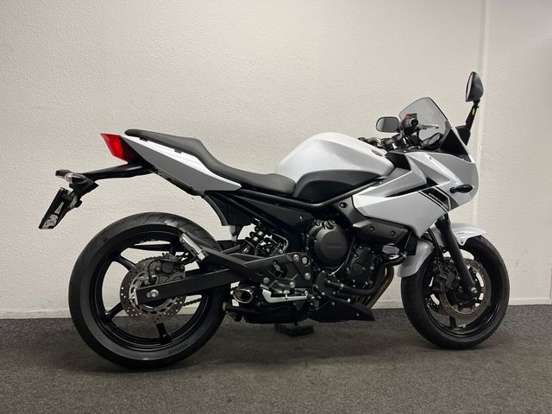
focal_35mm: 26
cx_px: 276
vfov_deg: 53.1
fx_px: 415
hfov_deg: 67.3
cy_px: 207
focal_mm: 5.1
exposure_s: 1/100
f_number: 1.6
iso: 125
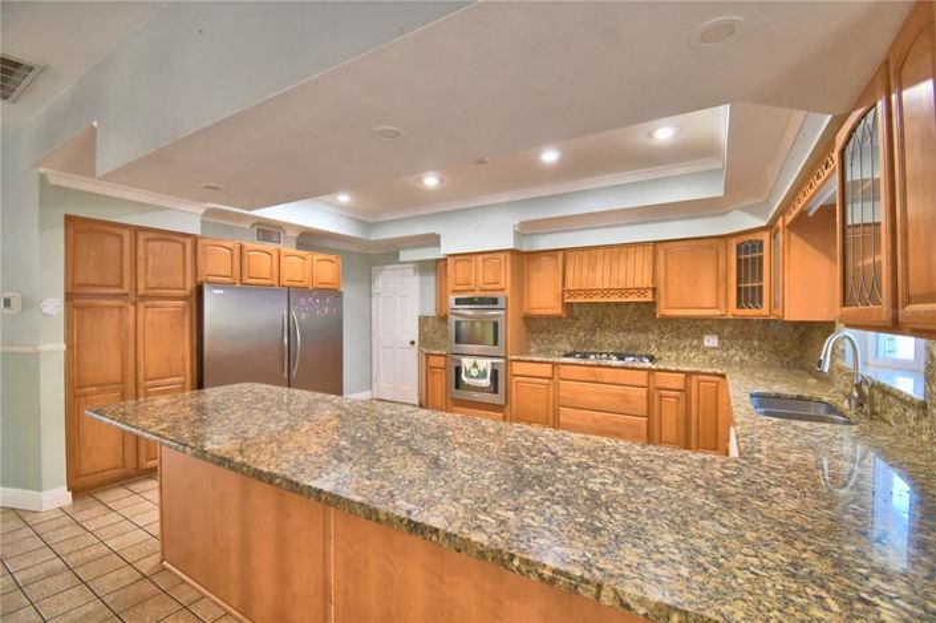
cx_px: 468
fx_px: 390
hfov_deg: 100.4
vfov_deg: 77.2
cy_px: 312
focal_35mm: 15
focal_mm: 10
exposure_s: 1/30
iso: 400
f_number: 4.5
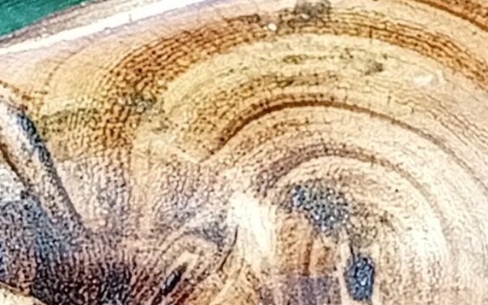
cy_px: 563
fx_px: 3418
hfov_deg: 8.1
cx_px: -50
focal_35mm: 257
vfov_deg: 5.0
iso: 383
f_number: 1.8
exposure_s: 1/33.3
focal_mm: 3.98
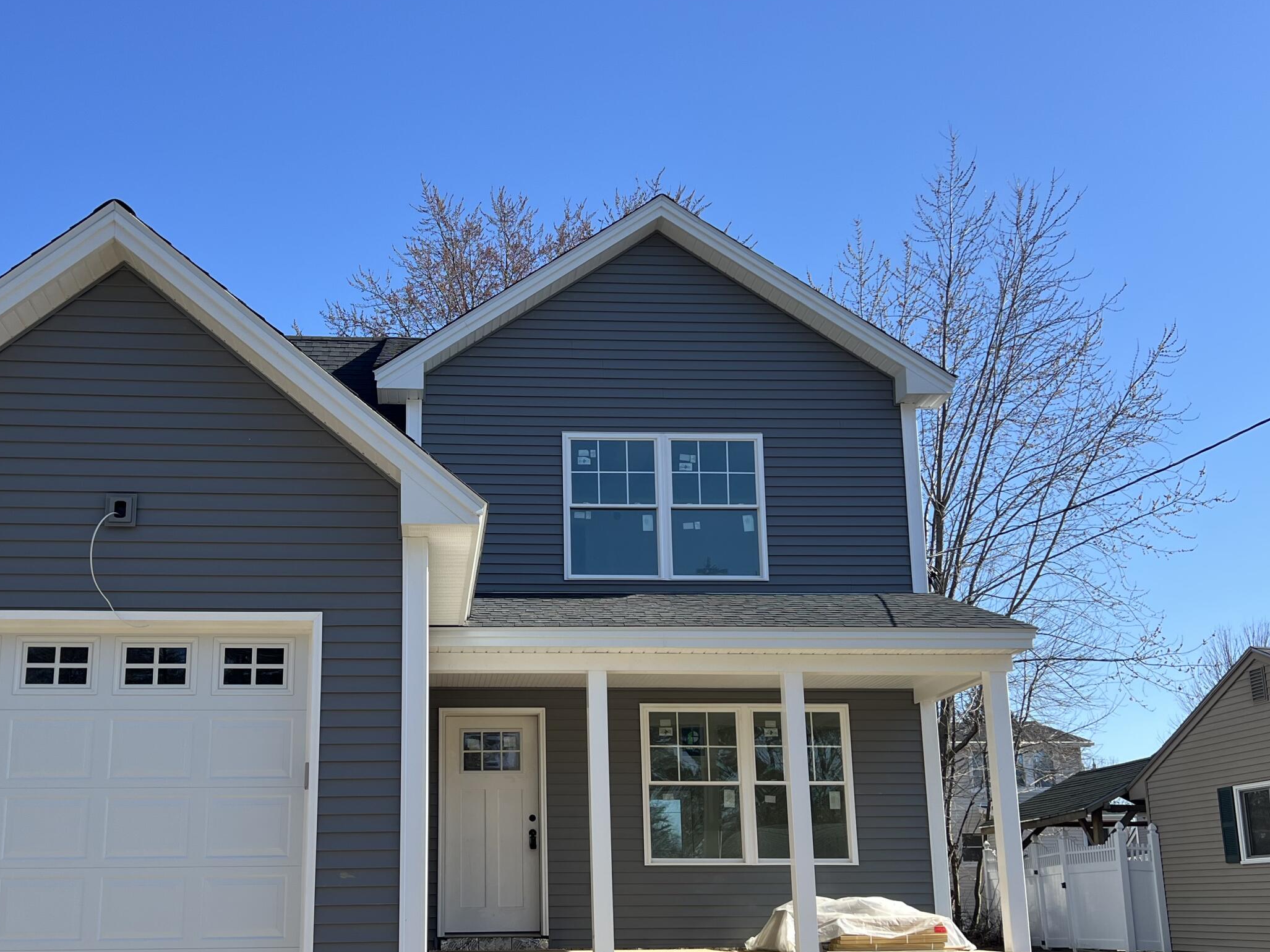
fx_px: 1394
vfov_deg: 37.4
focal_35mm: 38
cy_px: 608
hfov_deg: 48.7
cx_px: 507
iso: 50
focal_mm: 5.7
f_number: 1.5
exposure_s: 1/2695
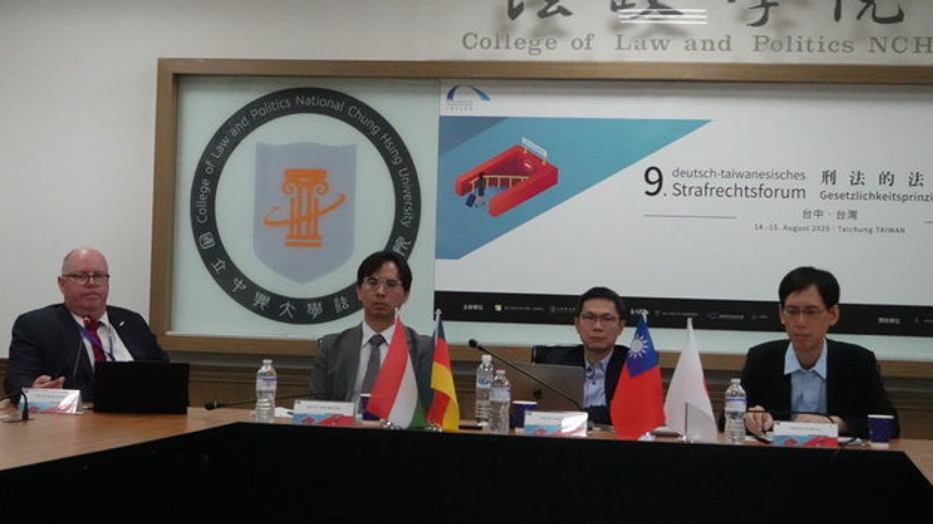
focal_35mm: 82
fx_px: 2028
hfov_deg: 25.9
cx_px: 444
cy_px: 240
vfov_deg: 14.7
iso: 5000
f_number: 4.5
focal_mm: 25.7
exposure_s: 1/500
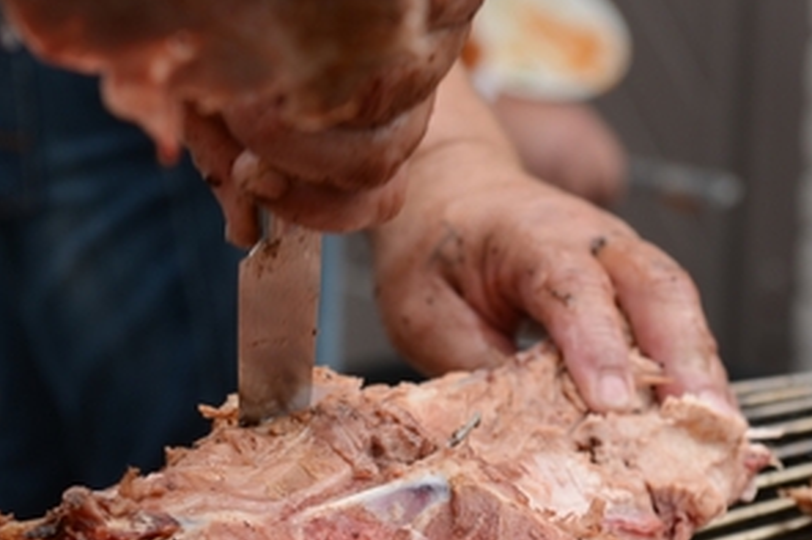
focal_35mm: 142
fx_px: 3201
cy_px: 466
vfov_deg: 9.6
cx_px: 332
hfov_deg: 14.4
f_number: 5
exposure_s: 1/125
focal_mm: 70
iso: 200
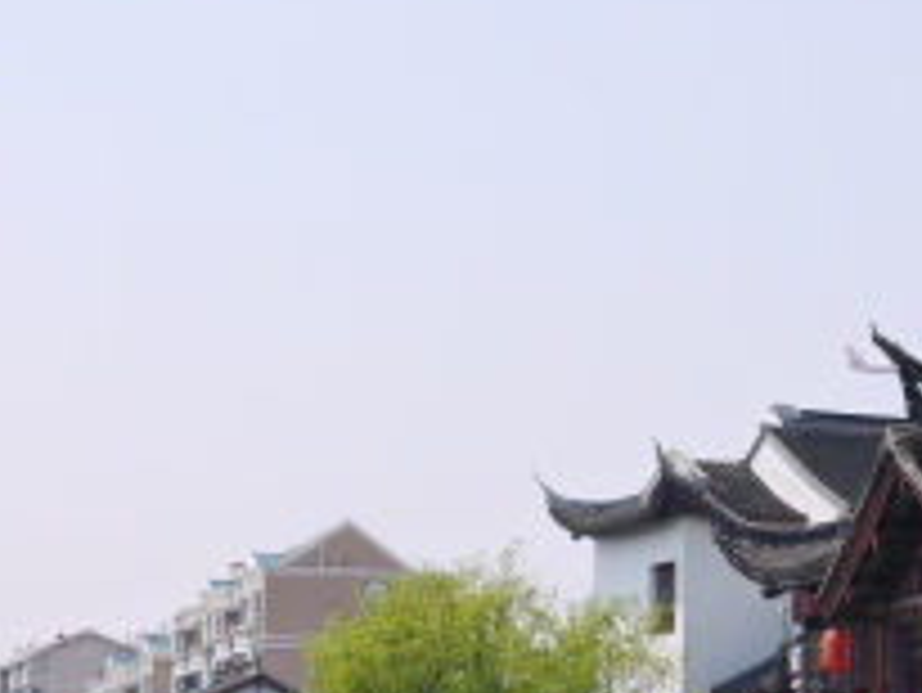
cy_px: 508
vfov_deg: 12.5
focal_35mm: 118
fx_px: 3145
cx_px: 567
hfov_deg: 16.7
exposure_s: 1/400
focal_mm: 27
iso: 160
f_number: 9
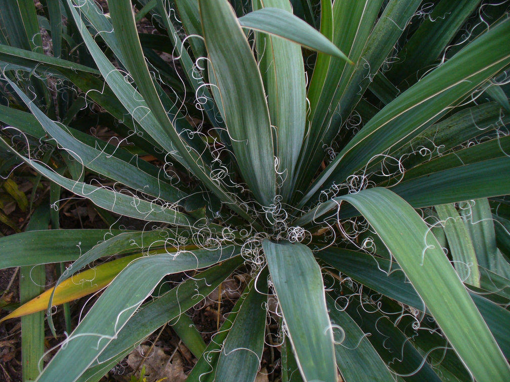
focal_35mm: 37
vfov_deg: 38.7
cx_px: 255
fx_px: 545
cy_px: 191
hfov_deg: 50.1
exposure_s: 1/80
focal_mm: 6.1
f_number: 2.8
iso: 100
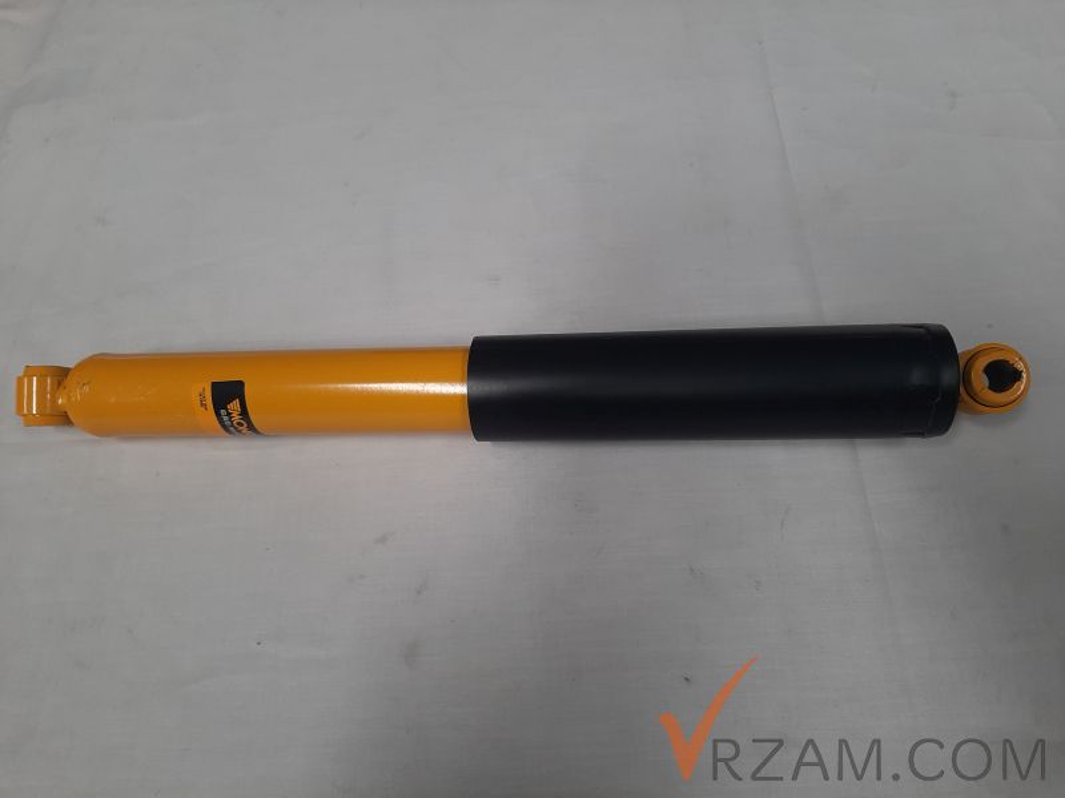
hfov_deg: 67.3
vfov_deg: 53.1
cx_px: 532
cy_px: 399
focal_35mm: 26
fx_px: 800
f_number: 1.7
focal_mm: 3.93
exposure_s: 1/105
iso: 40
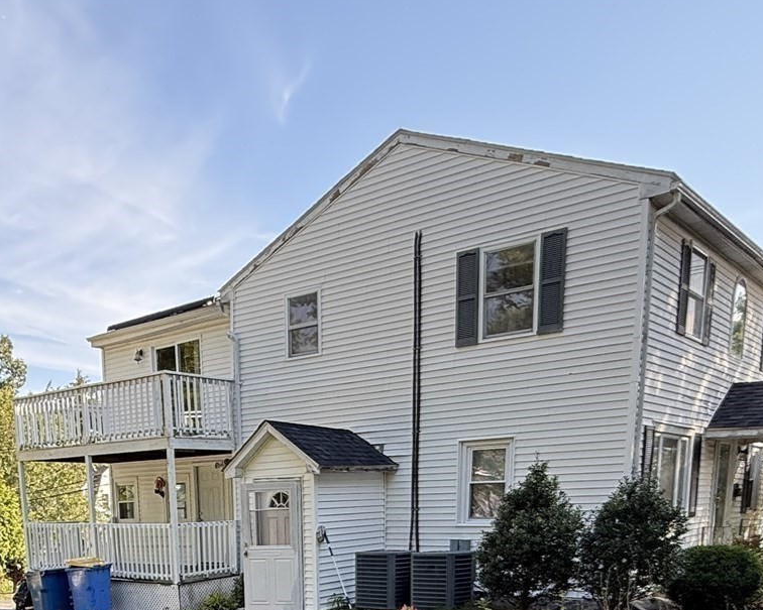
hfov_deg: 48.5
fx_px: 836
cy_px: 682
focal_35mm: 37
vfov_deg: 34.3
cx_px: 274
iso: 64
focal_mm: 2.22
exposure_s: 1/301
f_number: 2.2
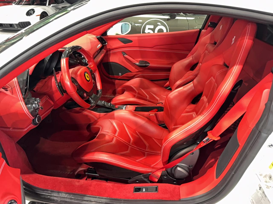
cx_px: 136
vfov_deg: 56.8
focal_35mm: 24
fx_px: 189
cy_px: 102
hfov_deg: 71.6
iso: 500
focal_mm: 6.76
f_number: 1.78
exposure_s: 1/60
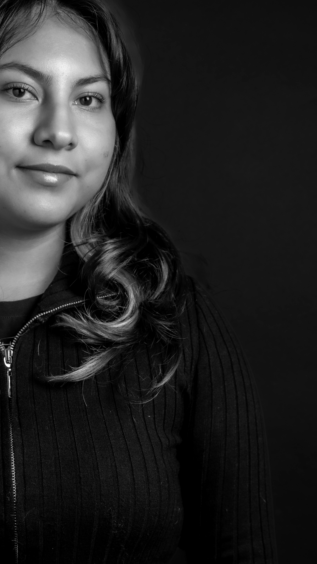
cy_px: 342
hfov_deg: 14.2
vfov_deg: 25.2
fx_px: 1255
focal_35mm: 84
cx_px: 13
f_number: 4
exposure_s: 1/80
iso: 200
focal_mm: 49
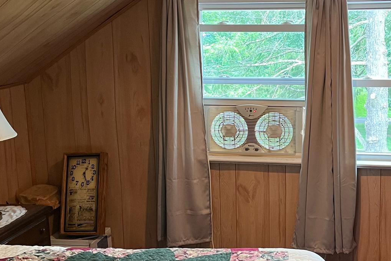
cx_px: 276
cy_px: 134
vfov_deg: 25.1
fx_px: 586
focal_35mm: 54
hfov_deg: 36.3
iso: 250
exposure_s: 1/60
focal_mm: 5.1
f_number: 1.6
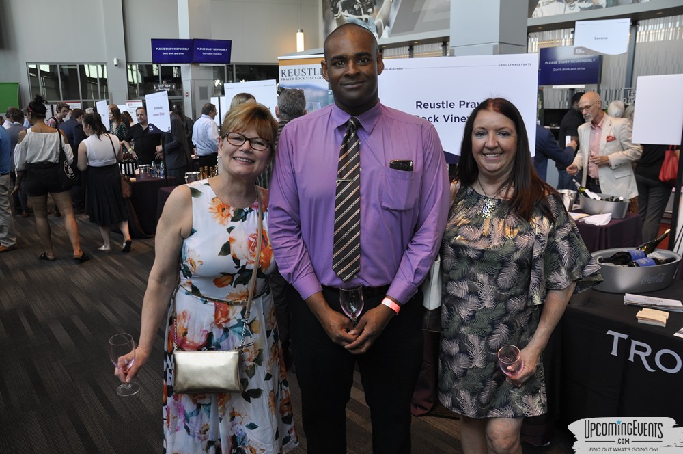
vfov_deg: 47.8
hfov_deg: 67.4
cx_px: 342
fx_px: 512
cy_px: 227
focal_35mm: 27
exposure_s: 1/60
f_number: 5
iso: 400
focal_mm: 18
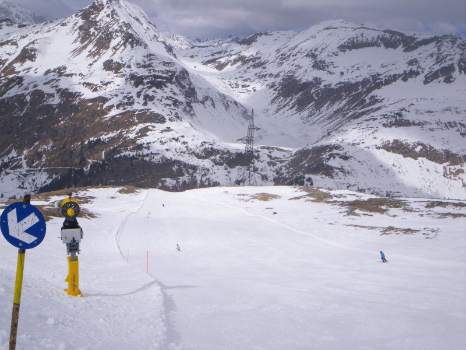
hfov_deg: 54.0
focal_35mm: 34
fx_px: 458
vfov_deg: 41.8
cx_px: 233
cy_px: 175
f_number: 4.6
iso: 64
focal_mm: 6.1
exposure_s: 1/1500
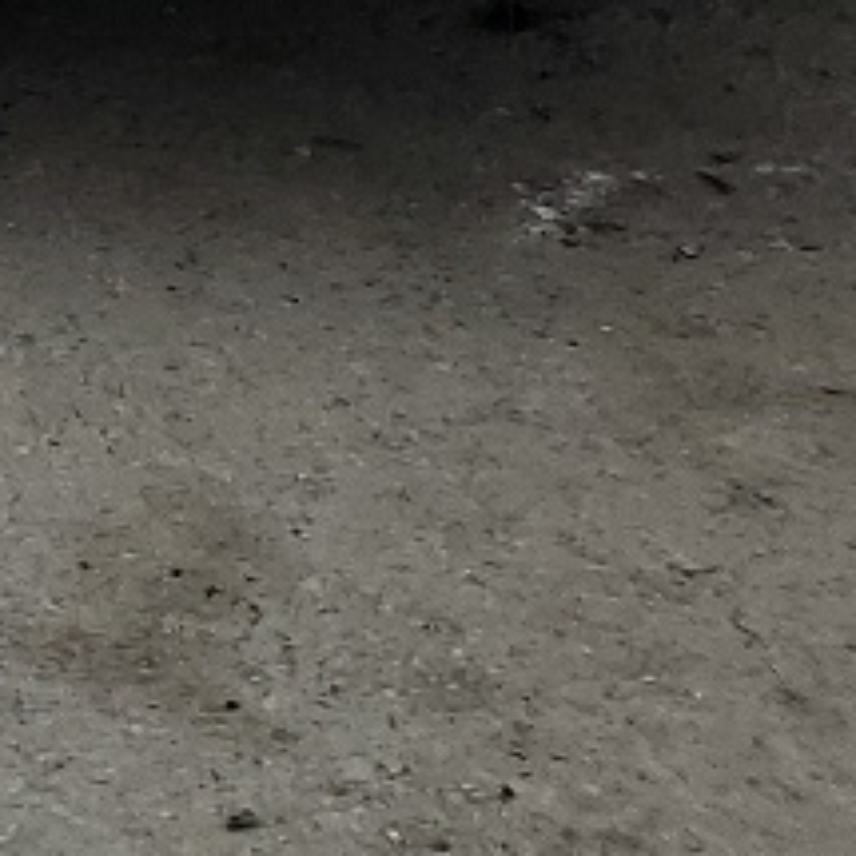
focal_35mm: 171
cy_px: -888
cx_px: -1457
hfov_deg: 8.9
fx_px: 4784
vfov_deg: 9.5
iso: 50
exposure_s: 1/5000
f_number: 1.5
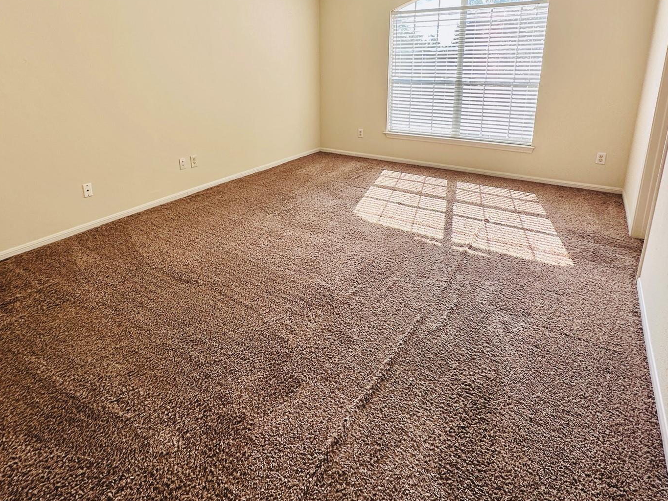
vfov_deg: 61.5
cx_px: 316
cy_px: 158
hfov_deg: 78.9
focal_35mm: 21
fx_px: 405
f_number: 2.2
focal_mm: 2.22
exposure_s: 1/292
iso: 40
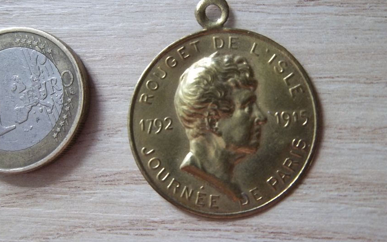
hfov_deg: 55.3
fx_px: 369
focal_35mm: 35
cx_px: 196
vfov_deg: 36.2
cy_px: 104
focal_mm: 5.05
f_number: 3.5
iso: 160
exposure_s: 1/13
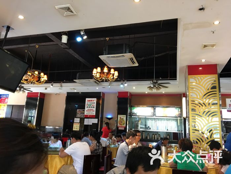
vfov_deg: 48.2
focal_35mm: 29
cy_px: 87
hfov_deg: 61.7
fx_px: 194
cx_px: 116
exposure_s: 1/17
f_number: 2.2
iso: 100
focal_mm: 4.15
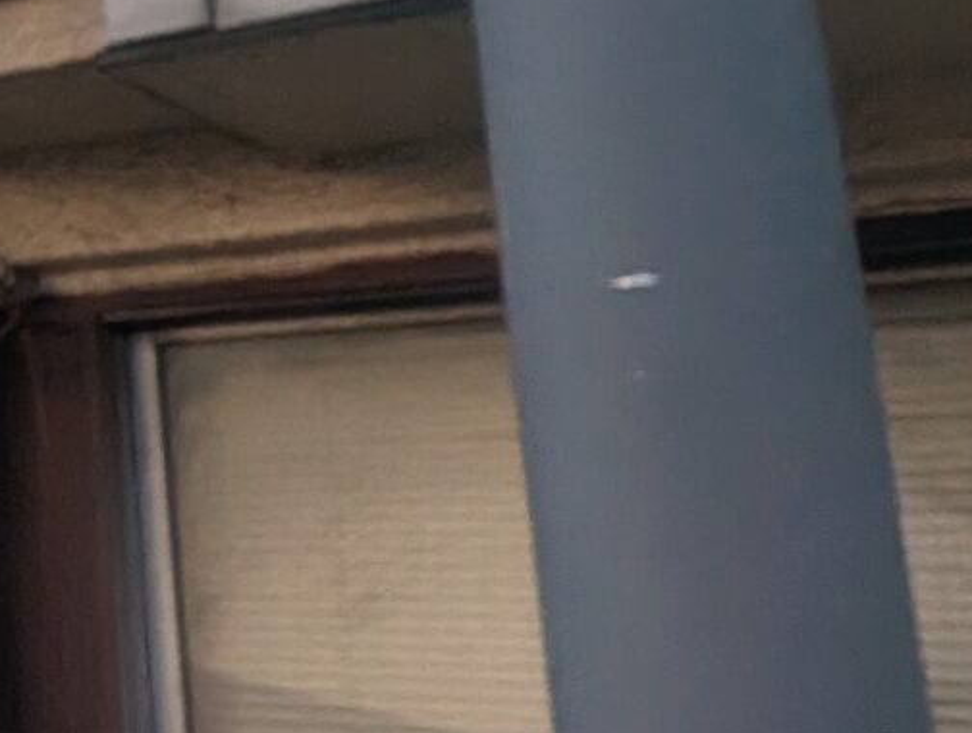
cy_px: 100
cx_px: -1450
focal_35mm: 66
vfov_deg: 21.9
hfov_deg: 14.5
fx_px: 1857
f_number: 2.2
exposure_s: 1/601
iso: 41
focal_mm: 1.95
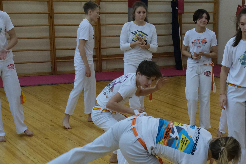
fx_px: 567
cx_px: 191
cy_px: 171
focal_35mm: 83
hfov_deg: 24.2
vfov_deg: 16.1
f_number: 4.4
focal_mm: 24.9
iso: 2500
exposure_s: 1/320
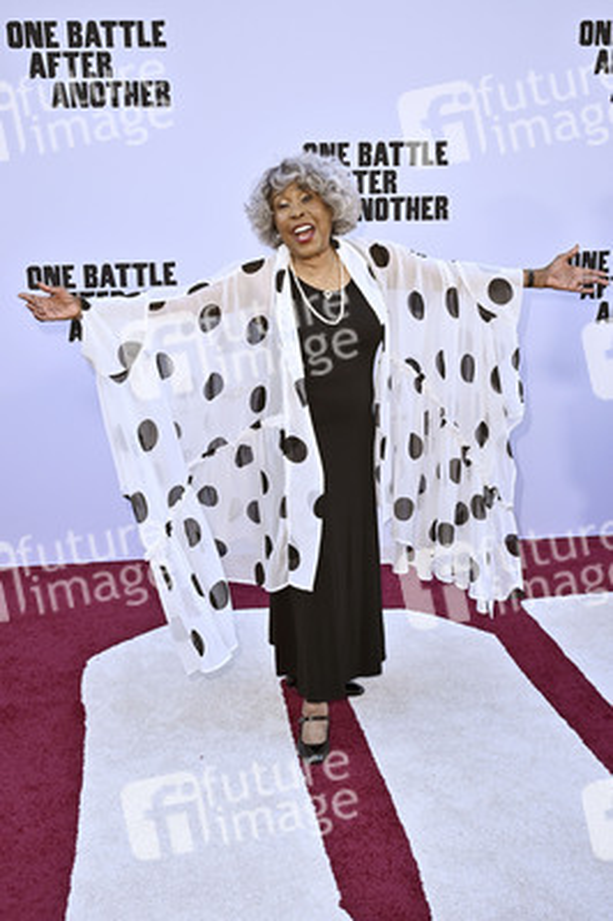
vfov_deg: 49.6
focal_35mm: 39
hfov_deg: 34.2
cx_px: 306
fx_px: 998
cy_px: 460
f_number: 5.6
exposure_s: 1/320
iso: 800
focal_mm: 39
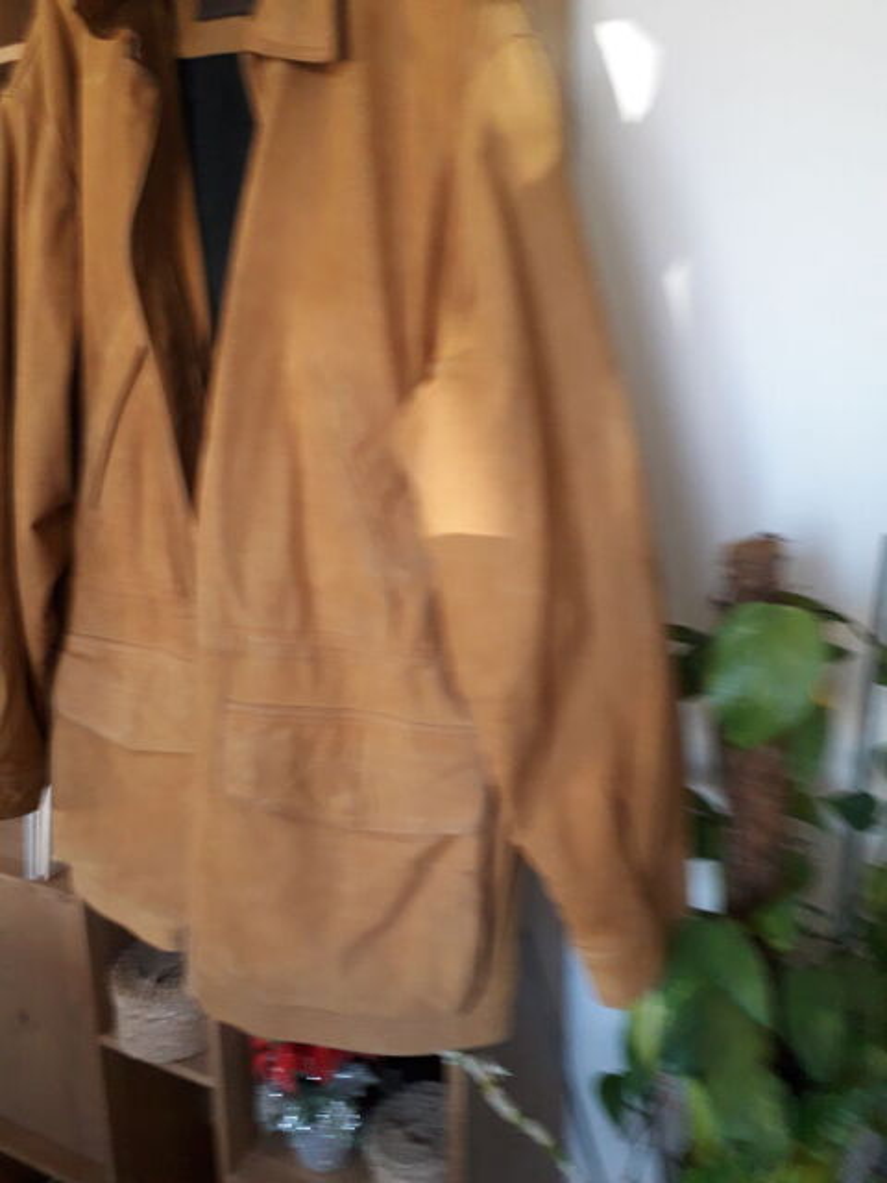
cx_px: 444
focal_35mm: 27
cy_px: 592
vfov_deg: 65.3
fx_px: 922
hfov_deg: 51.4
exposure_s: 1/50
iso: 200
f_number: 1.9
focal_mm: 3.6
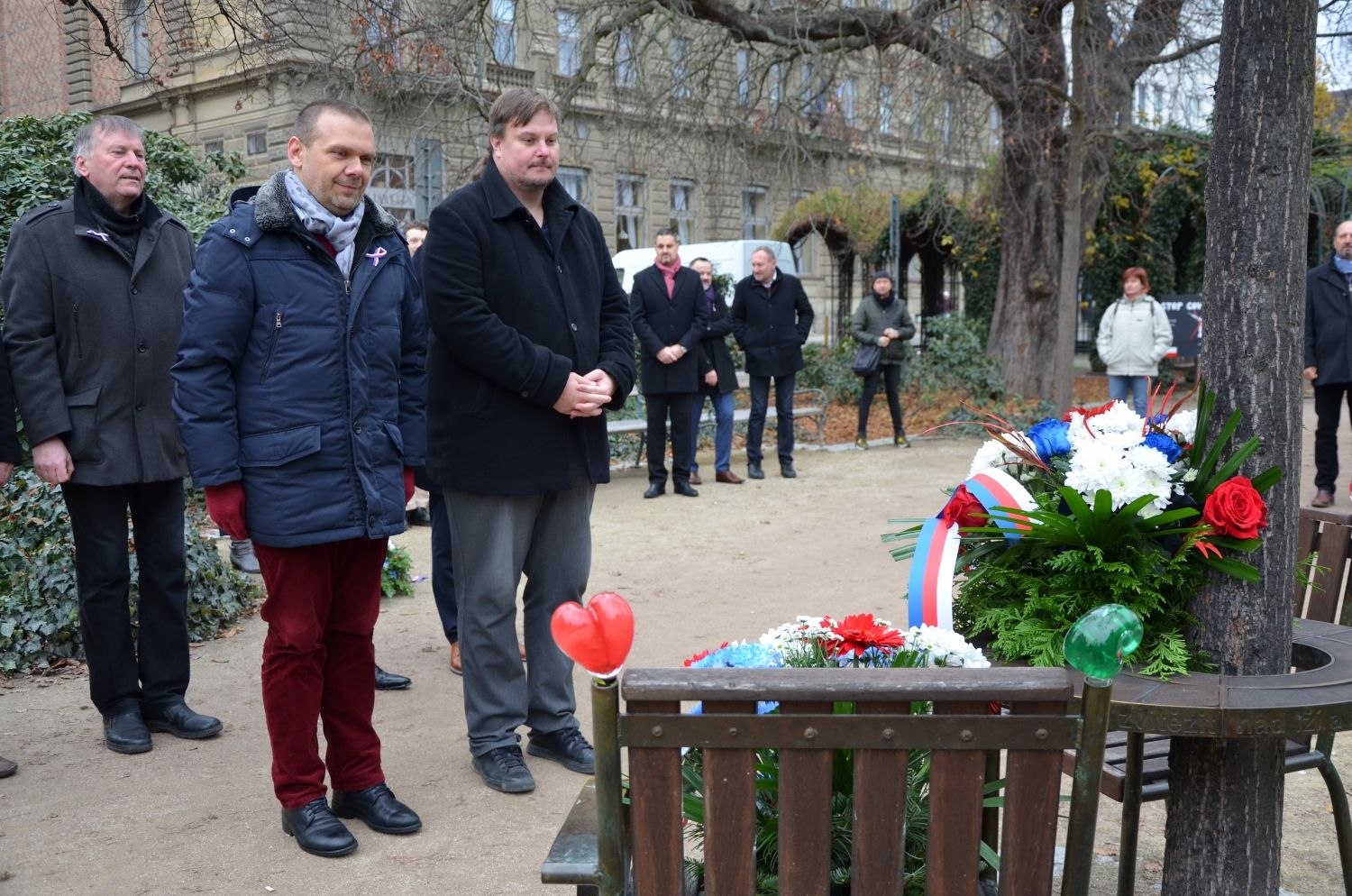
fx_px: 1349
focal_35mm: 36
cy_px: 448
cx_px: 676
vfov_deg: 36.7
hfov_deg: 53.2
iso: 400
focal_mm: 24
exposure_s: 1/80
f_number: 4.5
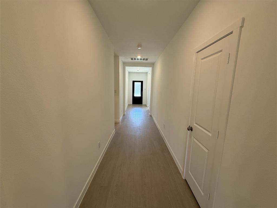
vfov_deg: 85.7
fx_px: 112
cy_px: 104
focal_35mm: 14
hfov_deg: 102.1
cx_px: 138
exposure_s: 1/120
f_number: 2.2
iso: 200
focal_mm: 2.22
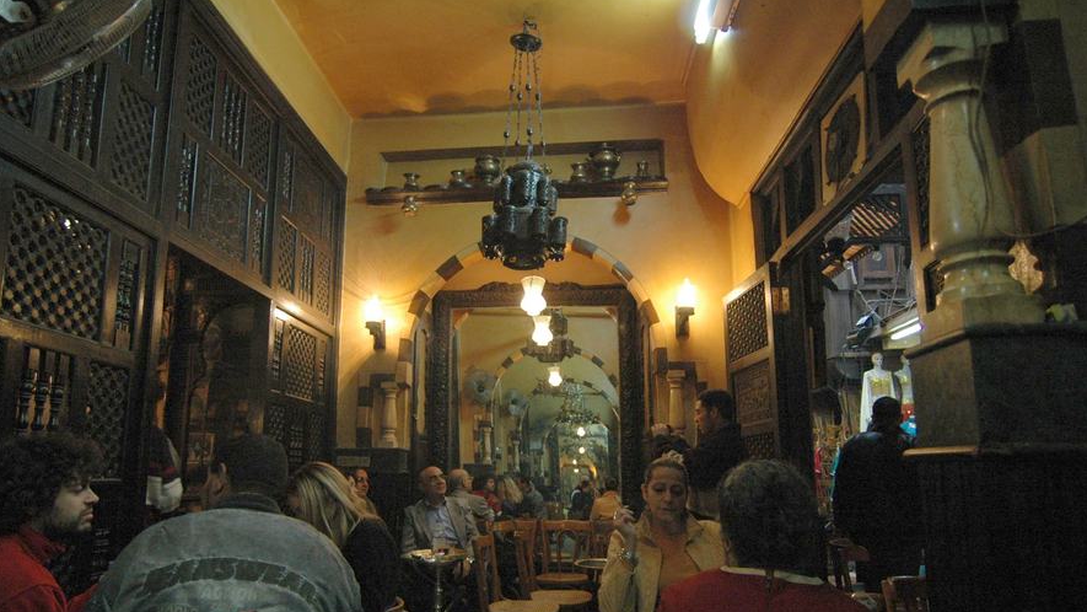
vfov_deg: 49.2
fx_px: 663
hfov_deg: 78.7
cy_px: 373
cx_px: 522
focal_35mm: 23
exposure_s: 1/60
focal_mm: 14
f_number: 4
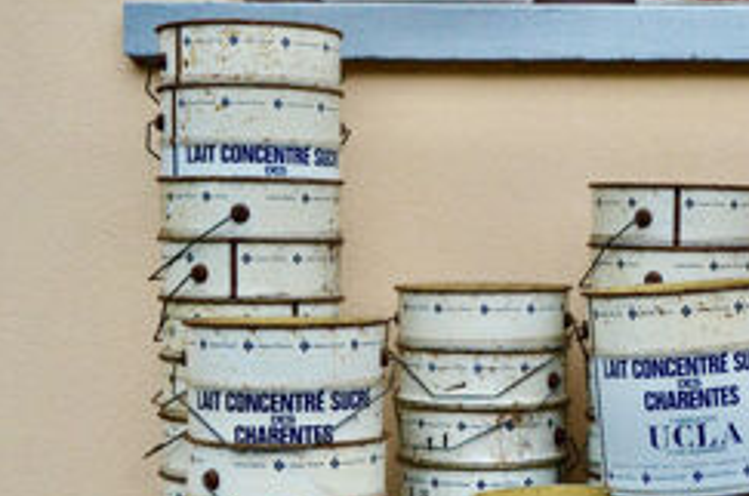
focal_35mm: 95
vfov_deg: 14.3
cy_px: 367
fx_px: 1973
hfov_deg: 20.9
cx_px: 709
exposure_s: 1/400
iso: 1250
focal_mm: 32
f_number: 10
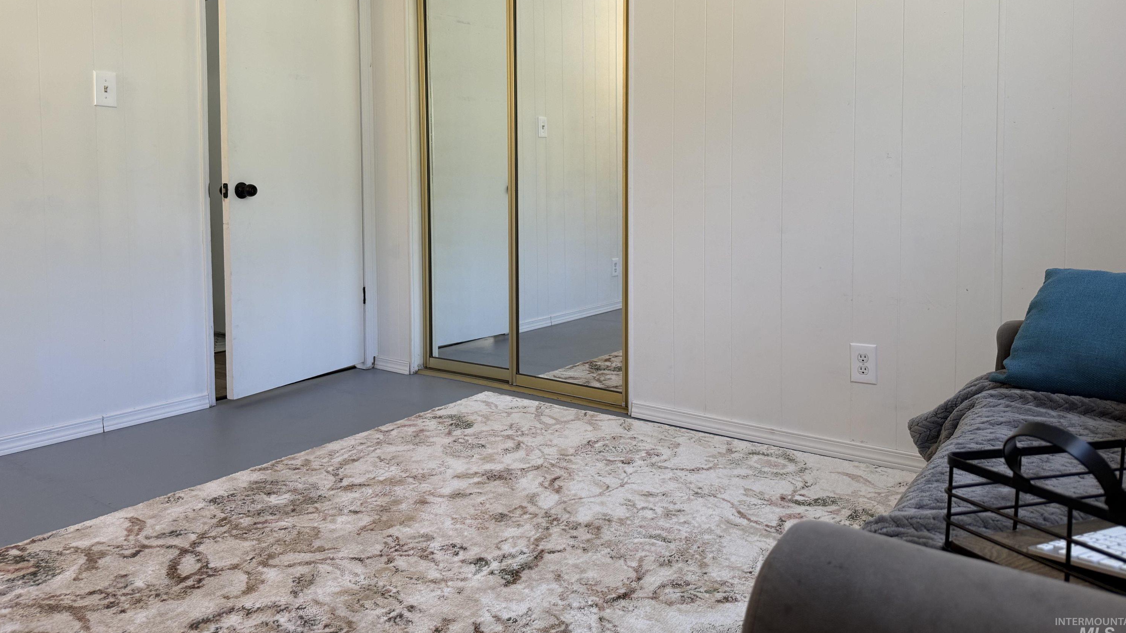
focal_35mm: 27
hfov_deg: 69.9
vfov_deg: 42.5
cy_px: 225
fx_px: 806
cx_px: 561
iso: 125
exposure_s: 1/120
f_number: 1.78
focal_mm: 6.76
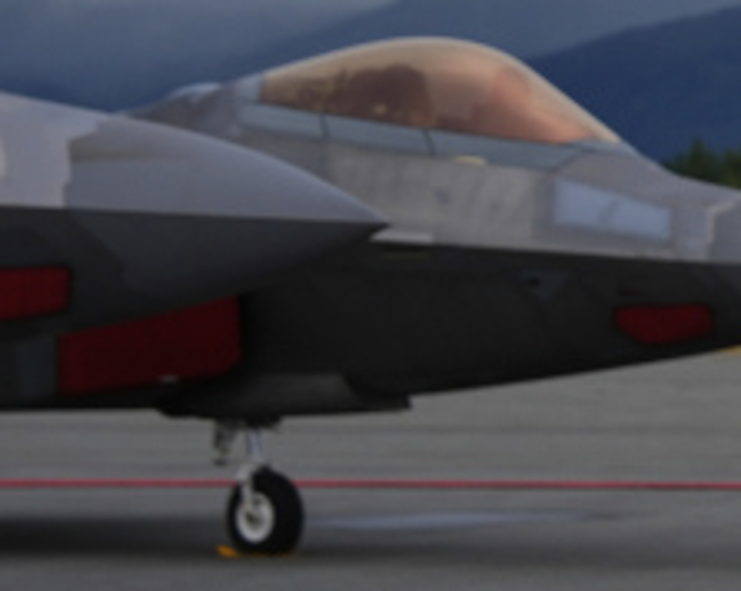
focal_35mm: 354
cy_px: -76
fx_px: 7757
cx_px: 1671
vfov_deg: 4.4
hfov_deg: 5.3
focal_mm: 70
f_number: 4
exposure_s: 1/800
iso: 125
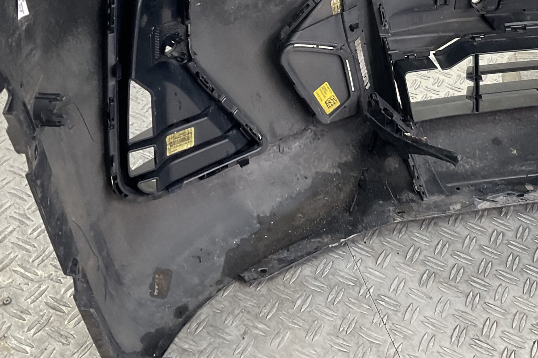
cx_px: 355
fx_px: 852
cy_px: 23
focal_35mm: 57
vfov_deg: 23.1
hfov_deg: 34.8
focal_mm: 3
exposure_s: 1/120
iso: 50
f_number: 1.8
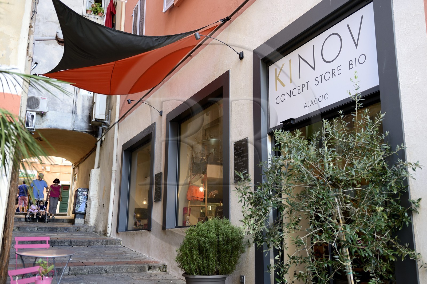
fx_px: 415
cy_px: 142
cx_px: 214
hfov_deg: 54.5
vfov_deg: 37.8
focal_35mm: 35
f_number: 3.2
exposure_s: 1/125
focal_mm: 35
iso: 200
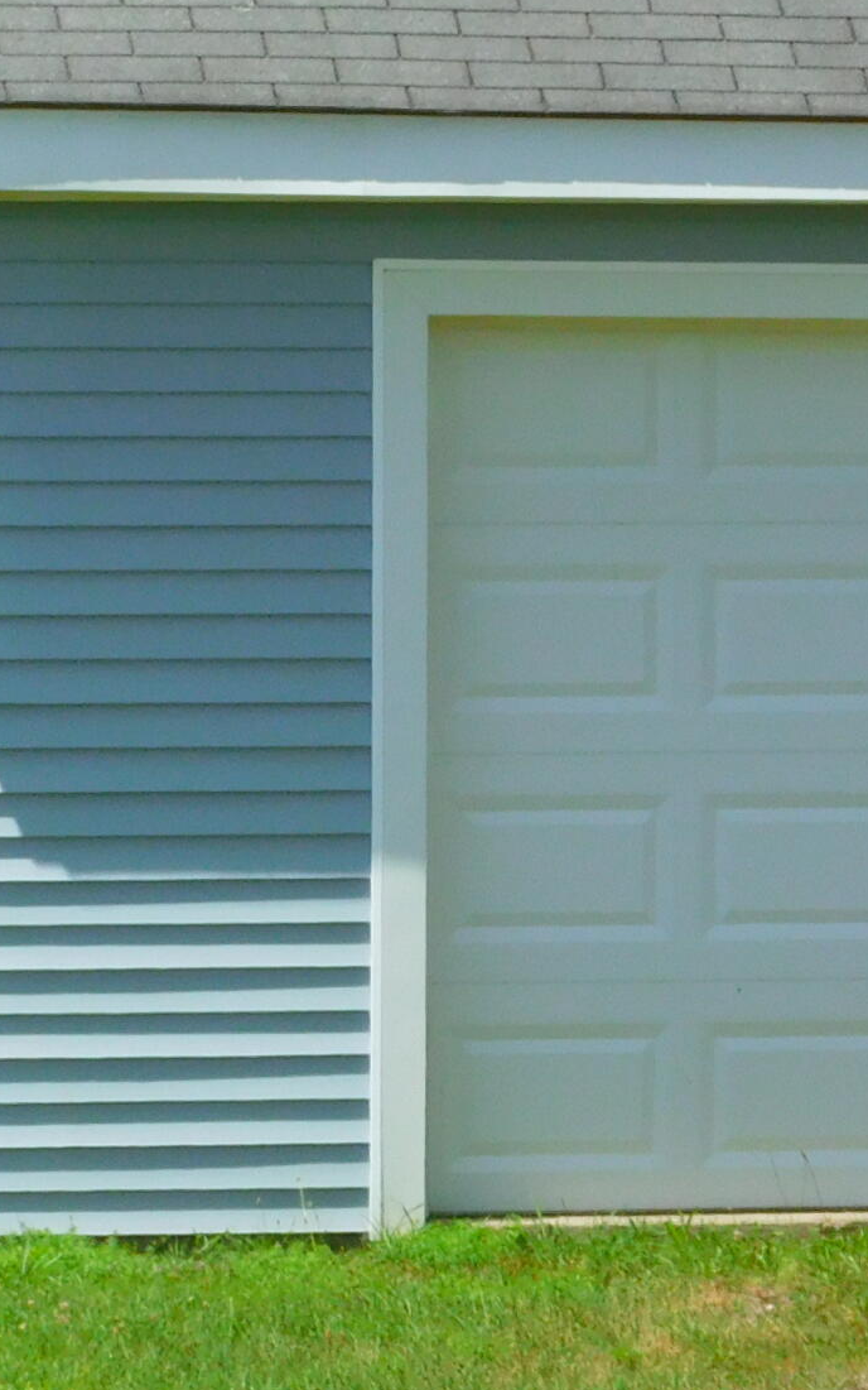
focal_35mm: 387
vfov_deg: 5.4
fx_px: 14650
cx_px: 1315
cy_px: 737
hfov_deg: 3.4
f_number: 5
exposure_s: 1/800
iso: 125
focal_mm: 23.7
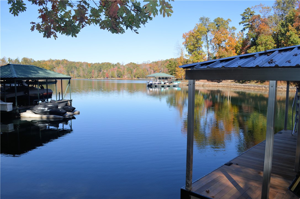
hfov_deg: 67.4
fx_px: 225
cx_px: 150
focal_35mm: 27
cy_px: 100
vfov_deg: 47.8
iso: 100
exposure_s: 1/200
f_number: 7.1
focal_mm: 18
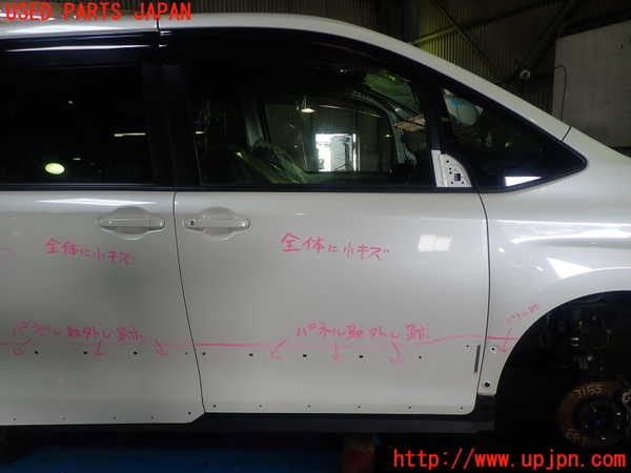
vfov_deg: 54.9
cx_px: 316
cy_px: 236
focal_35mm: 25
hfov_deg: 69.4
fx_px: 456
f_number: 2.8
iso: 100
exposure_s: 1/60
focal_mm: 4.5
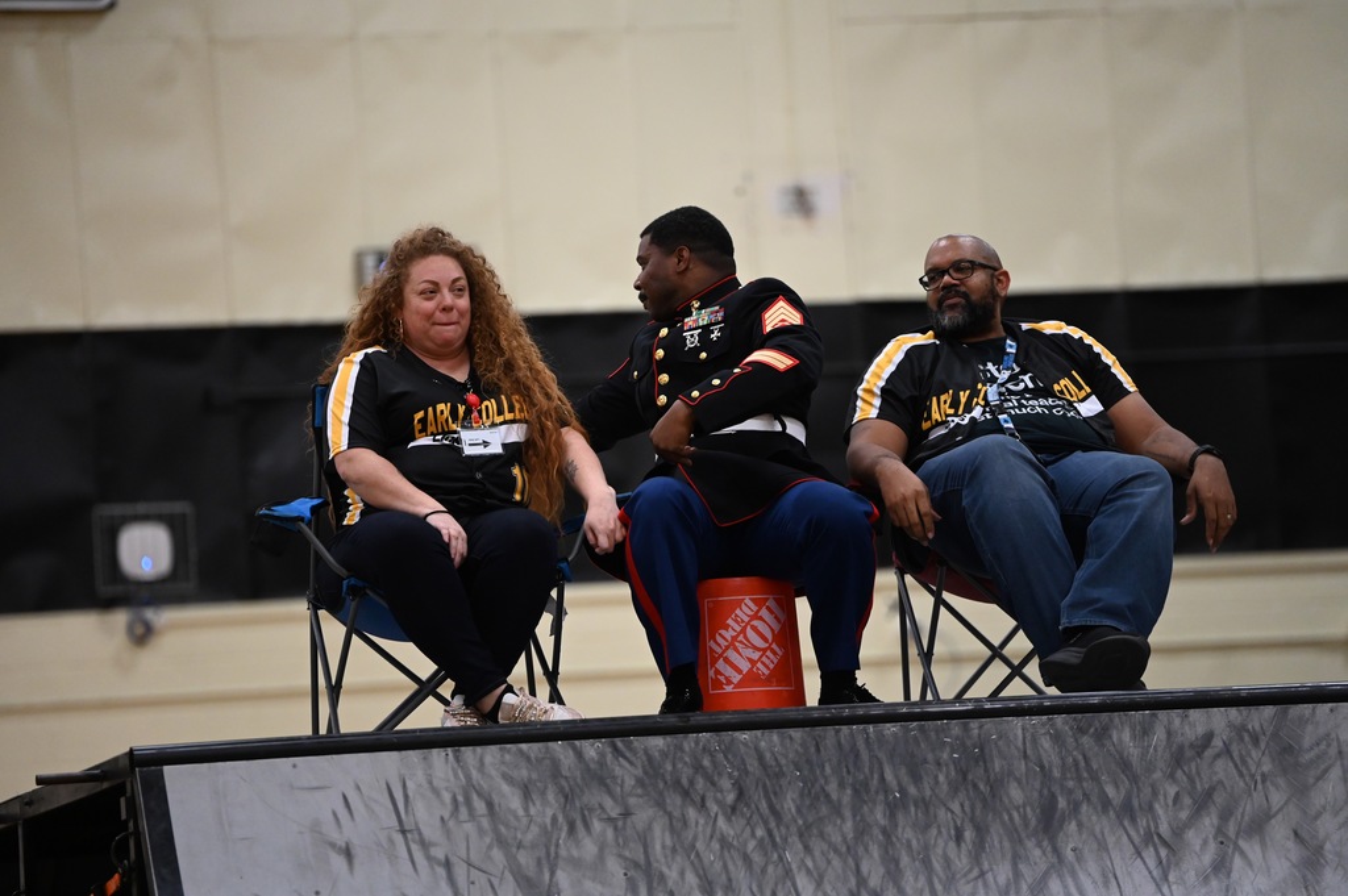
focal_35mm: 190
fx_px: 7109
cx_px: 674
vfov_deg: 7.2
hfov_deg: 10.8
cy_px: 448
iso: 4000
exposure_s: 1/500
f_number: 2.8
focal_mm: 190
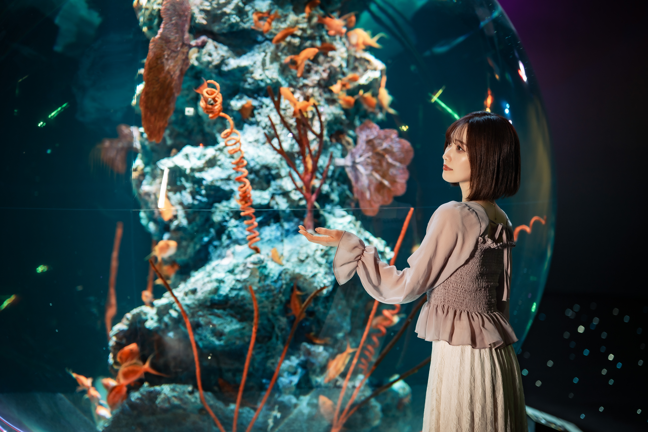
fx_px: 900
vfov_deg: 27.0
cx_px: 324
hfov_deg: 39.6
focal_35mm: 50
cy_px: 216
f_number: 1.6
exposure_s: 1/50
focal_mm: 50
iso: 200
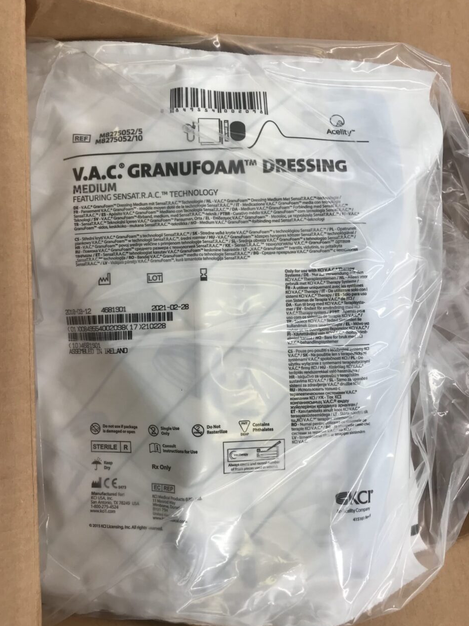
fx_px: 542
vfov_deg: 59.9
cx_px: 242
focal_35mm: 30
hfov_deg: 46.8
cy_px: 330
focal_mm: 3.99
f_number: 1.8
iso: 20
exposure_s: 1/120
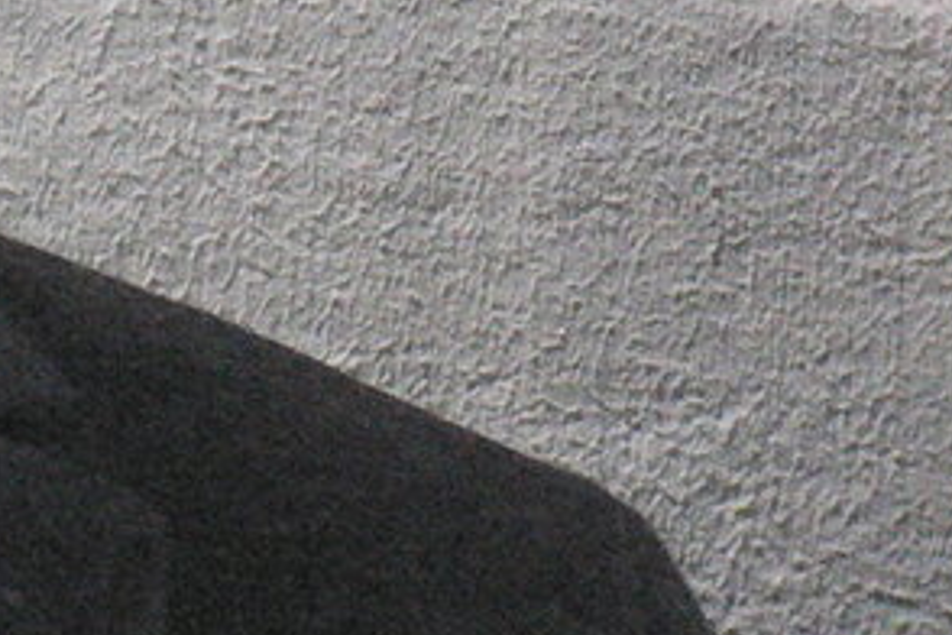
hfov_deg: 4.6
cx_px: -845
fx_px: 11793
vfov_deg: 3.1
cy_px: -421
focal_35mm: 446
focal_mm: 17.4
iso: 400
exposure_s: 1/60
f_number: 5
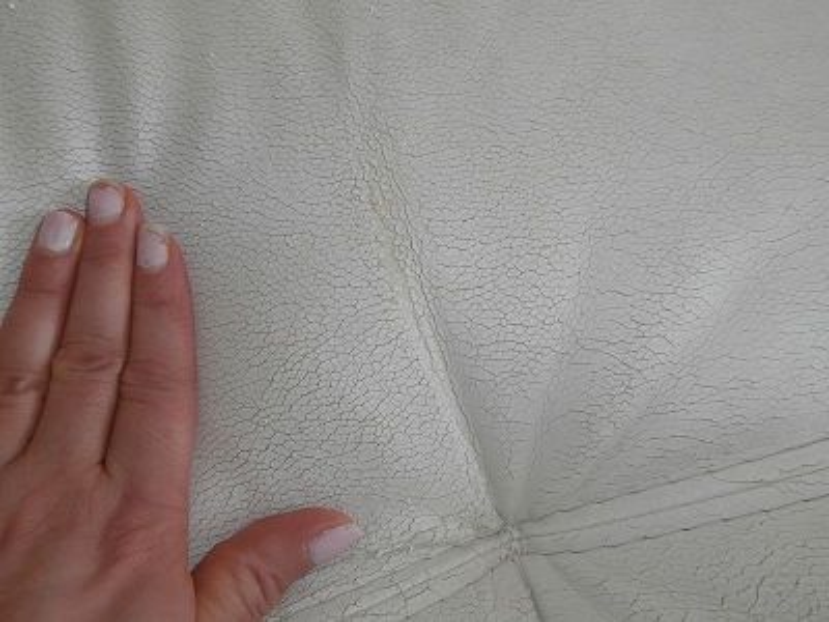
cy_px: 311
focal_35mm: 30
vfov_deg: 46.8
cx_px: 414
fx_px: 718
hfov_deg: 60.0
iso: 200
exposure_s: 1/30
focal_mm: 5.36
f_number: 3.5
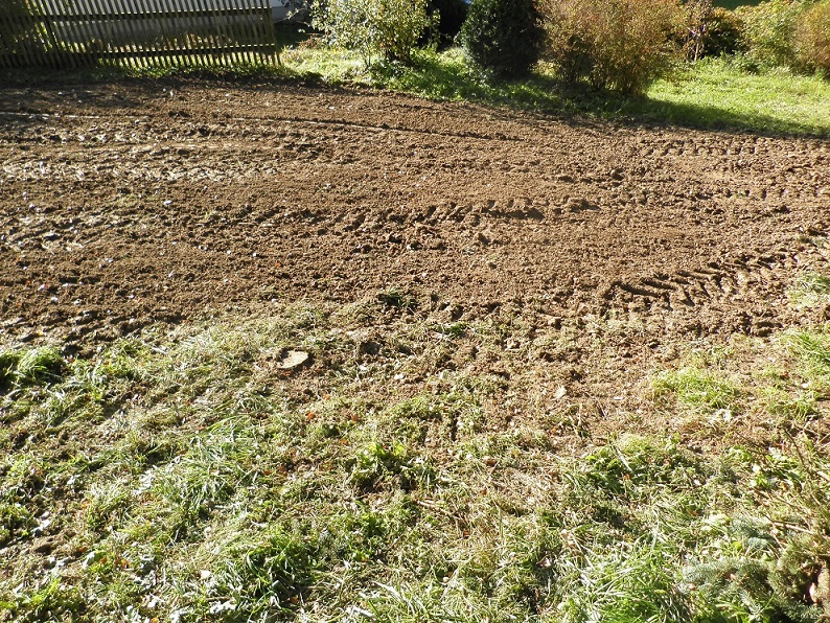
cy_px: 312
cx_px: 415
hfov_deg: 65.3
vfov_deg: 51.4
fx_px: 648
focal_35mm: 27
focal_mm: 4.9
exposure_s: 1/160
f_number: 3.2
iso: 64
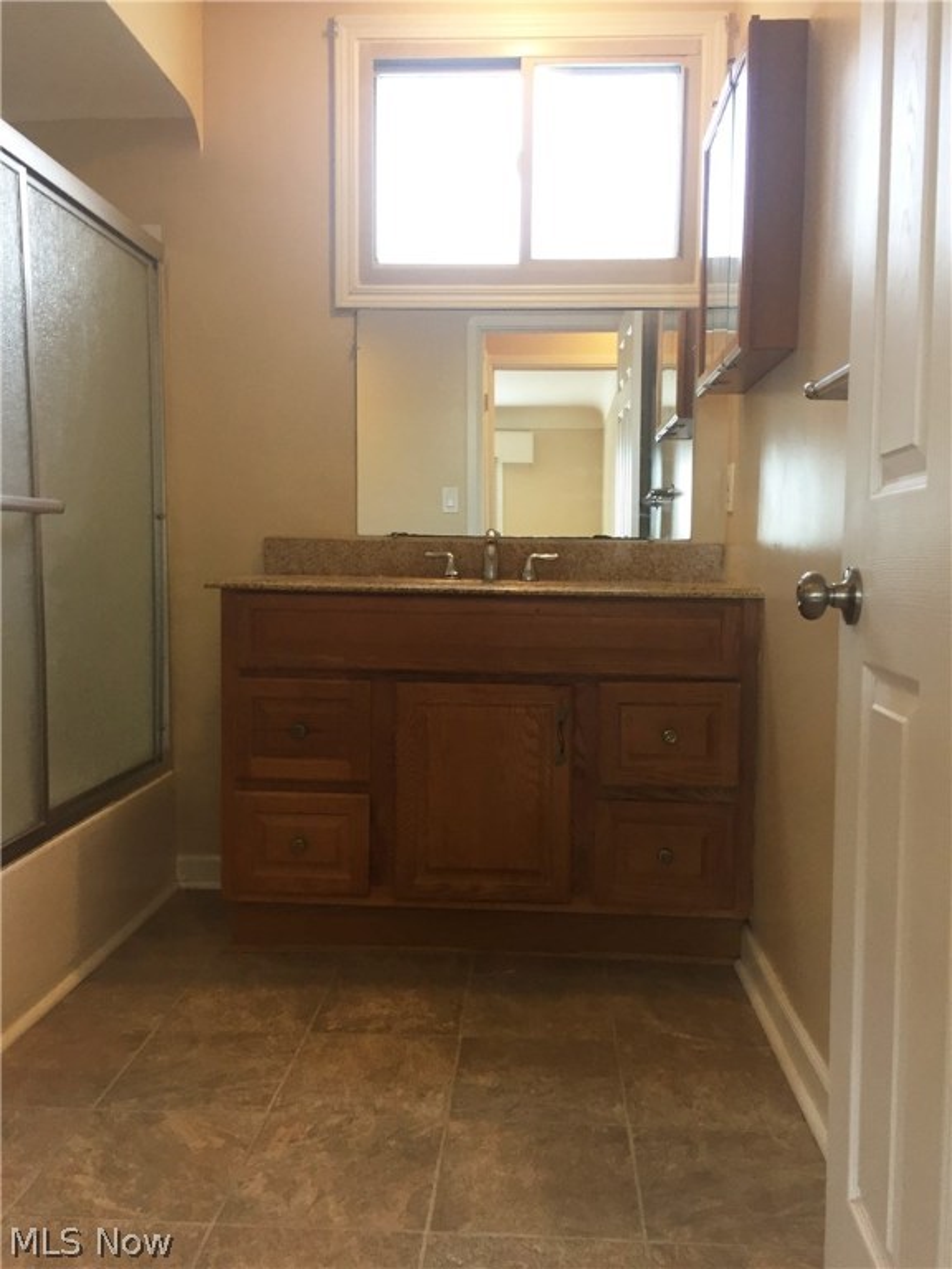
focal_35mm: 29
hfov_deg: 48.2
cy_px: 634
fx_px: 1063
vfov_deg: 61.7
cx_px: 476
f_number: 2.2
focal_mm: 4.15
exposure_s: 1/30
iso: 40
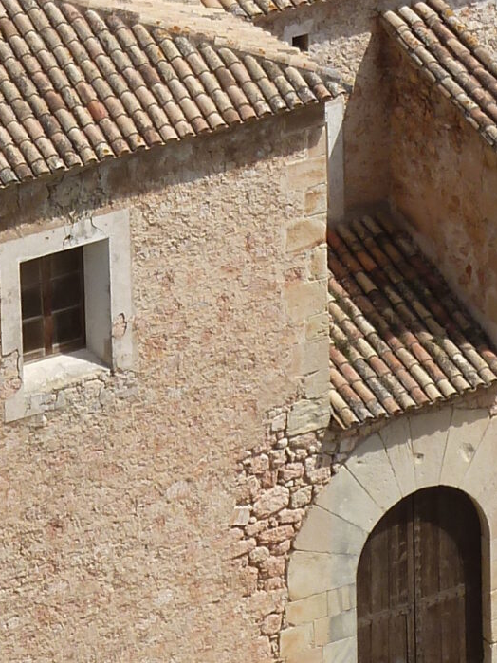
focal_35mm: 381
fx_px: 7296
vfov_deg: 5.2
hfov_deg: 3.9
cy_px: -399
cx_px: 274
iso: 80
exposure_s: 1/500
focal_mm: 17
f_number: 4.3
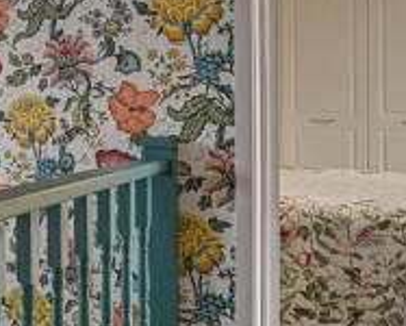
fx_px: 553
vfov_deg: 32.1
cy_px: 78
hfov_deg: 30.9
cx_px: -130
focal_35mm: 46
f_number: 8
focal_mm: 14
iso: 400
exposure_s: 1/1.25
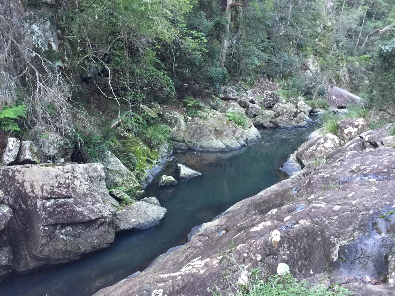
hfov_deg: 61.7
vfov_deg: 48.2
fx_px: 331
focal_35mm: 29
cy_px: 148
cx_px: 198
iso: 160
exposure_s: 1/17
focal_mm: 4.15
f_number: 2.2
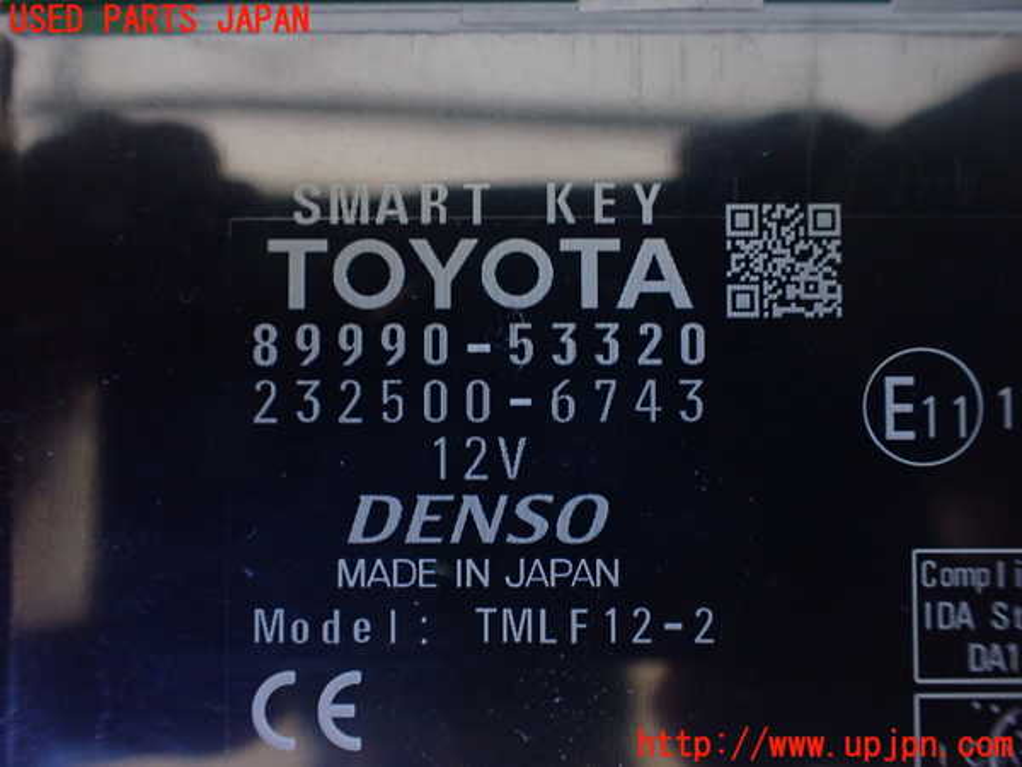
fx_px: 886
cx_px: 511
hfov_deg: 60.0
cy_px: 384
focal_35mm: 30
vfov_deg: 46.8
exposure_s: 1/60
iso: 800
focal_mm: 5.4
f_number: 2.3
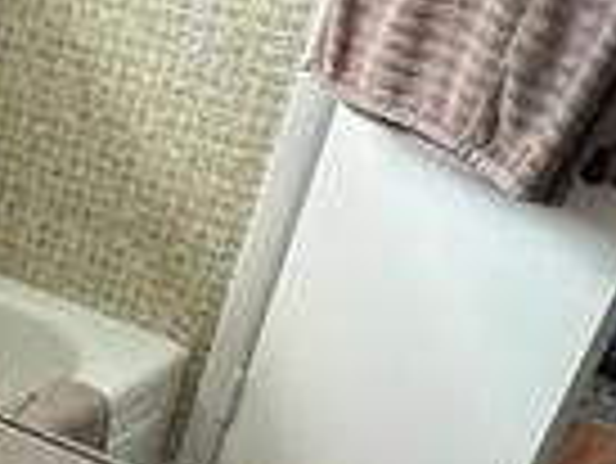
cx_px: -409
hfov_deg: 20.3
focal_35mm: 76
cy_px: 694
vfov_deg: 17.5
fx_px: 1354
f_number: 1.8
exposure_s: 1/99
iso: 50
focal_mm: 1.57
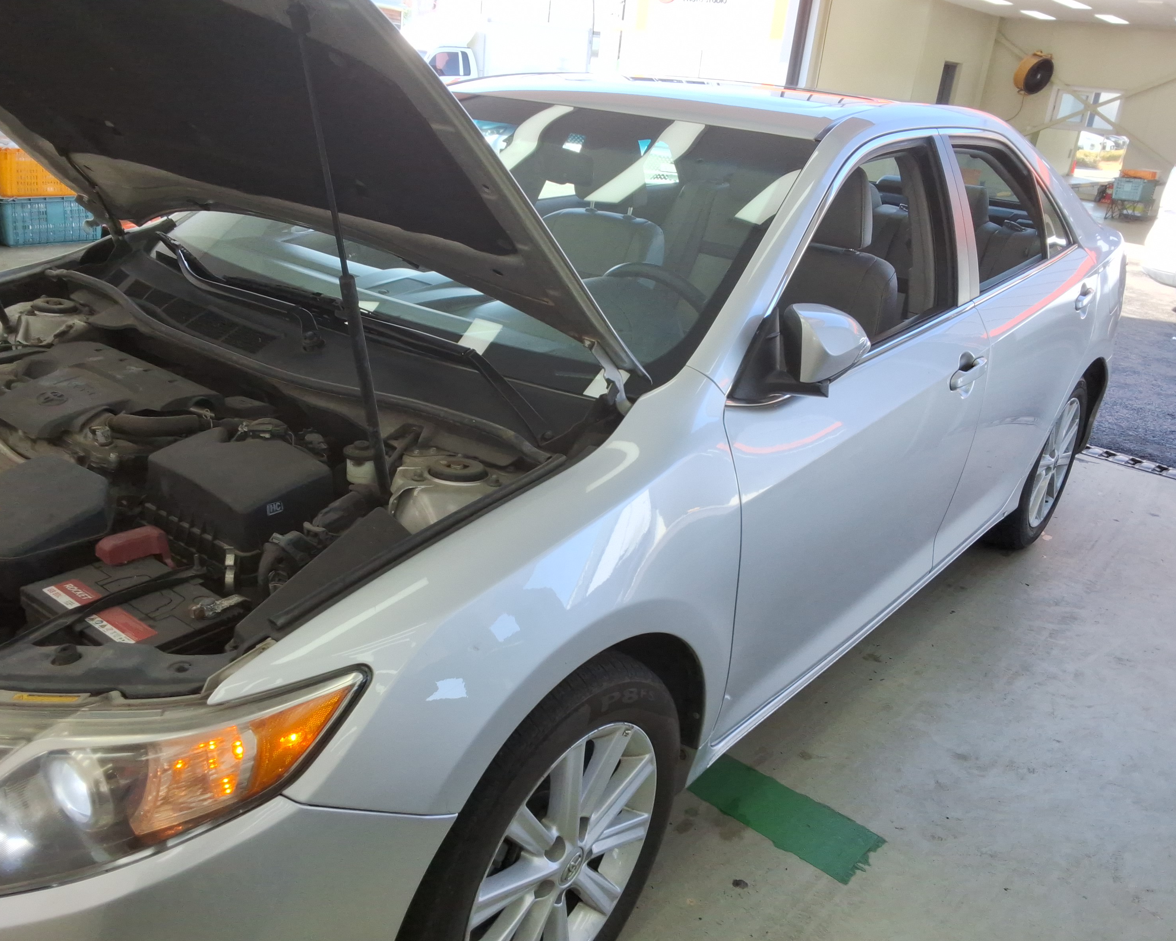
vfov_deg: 48.5
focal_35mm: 30
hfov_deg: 58.7
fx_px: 1044
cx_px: 559
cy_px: 473
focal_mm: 2.91
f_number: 1.9
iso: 32
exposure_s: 1/224
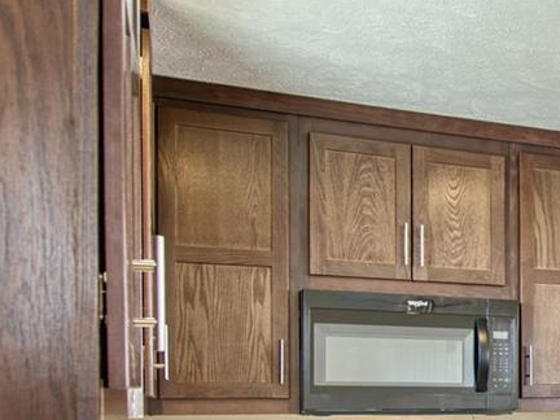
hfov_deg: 27.6
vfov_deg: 24.5
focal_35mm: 57
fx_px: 922
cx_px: 745
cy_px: 417
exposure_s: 1/40
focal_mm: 16
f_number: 4.5
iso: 500
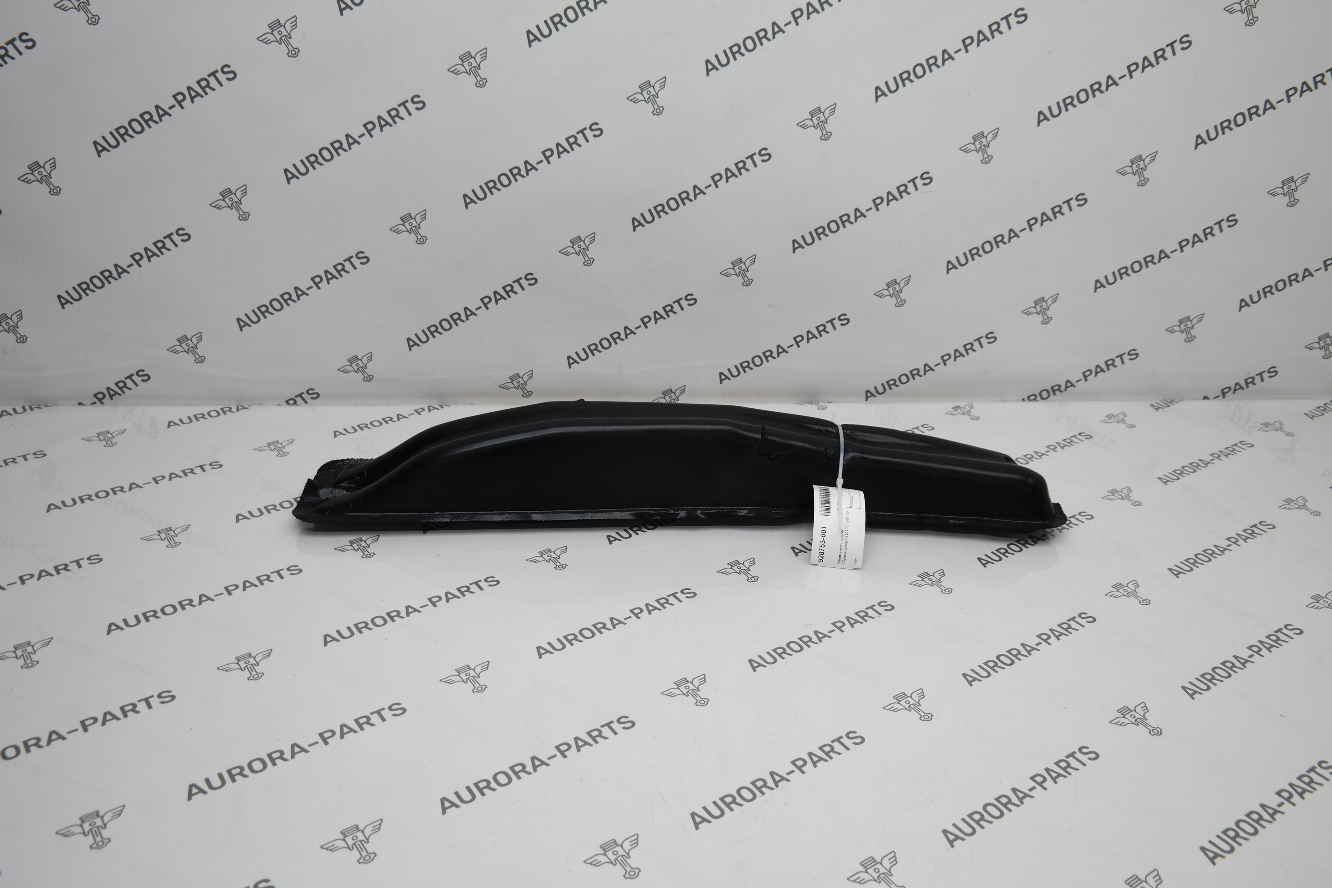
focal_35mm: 29
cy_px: 444
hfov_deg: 63.7
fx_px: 1073
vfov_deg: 45.0
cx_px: 666
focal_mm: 19
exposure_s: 1/80
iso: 100
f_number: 3.5
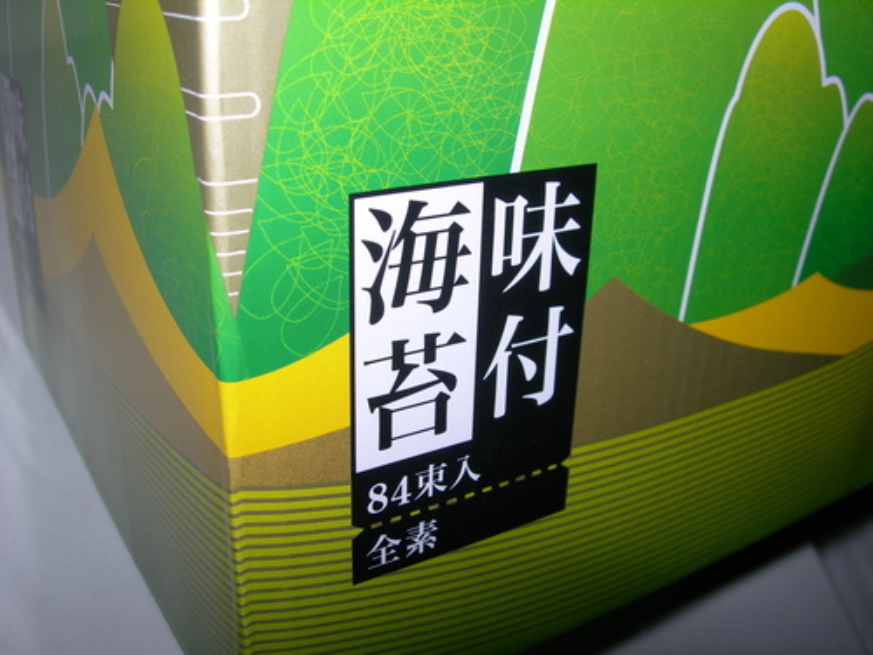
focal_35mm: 38
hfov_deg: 49.0
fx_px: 958
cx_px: 436
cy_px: 328
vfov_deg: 37.7
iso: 50
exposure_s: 1/60.1
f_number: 4.8
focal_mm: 7.8
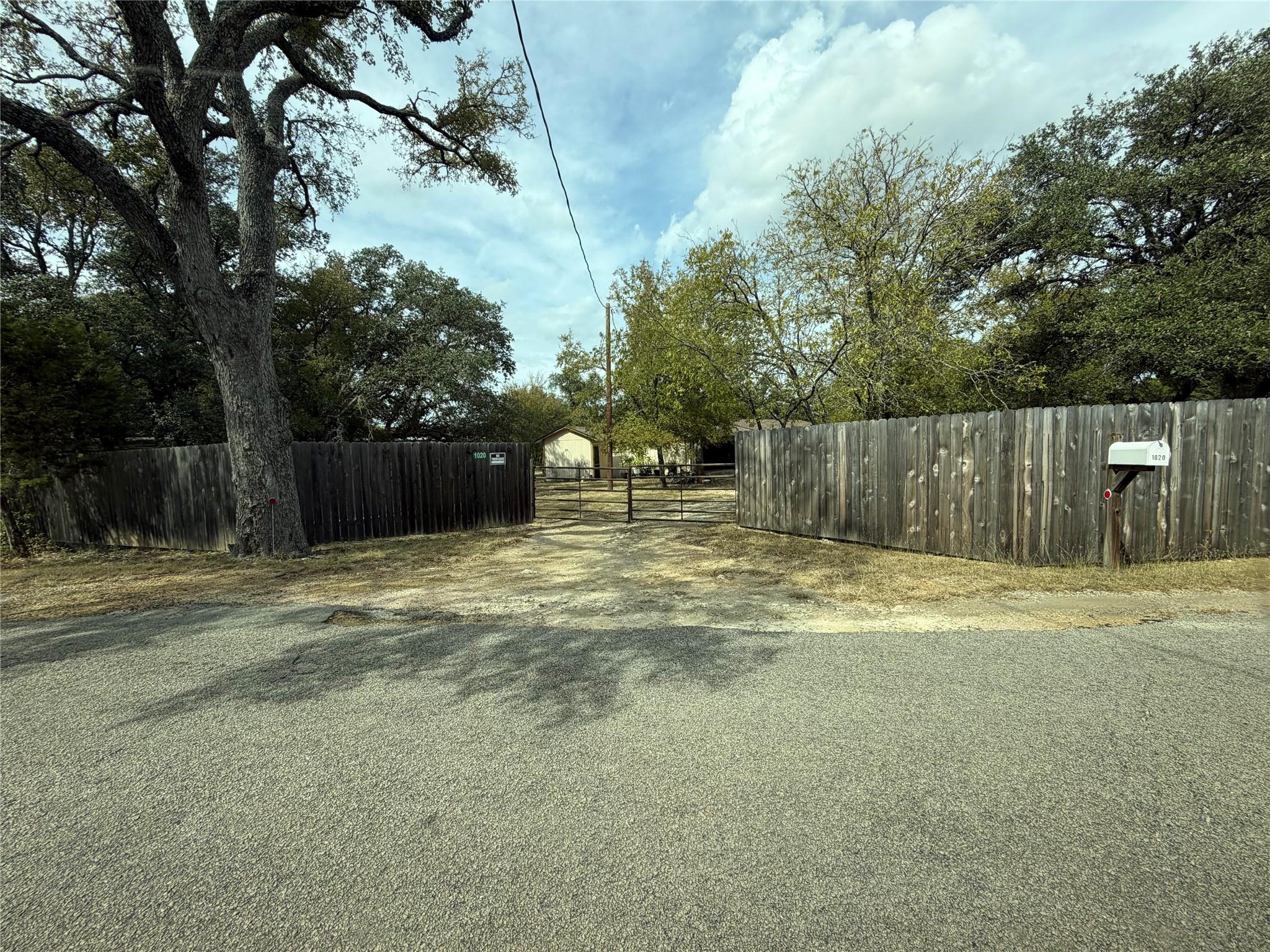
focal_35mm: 14
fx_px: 514
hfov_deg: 102.1
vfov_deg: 85.7
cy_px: 476
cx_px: 635
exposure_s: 1/502
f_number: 2.2
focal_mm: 2.22
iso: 50
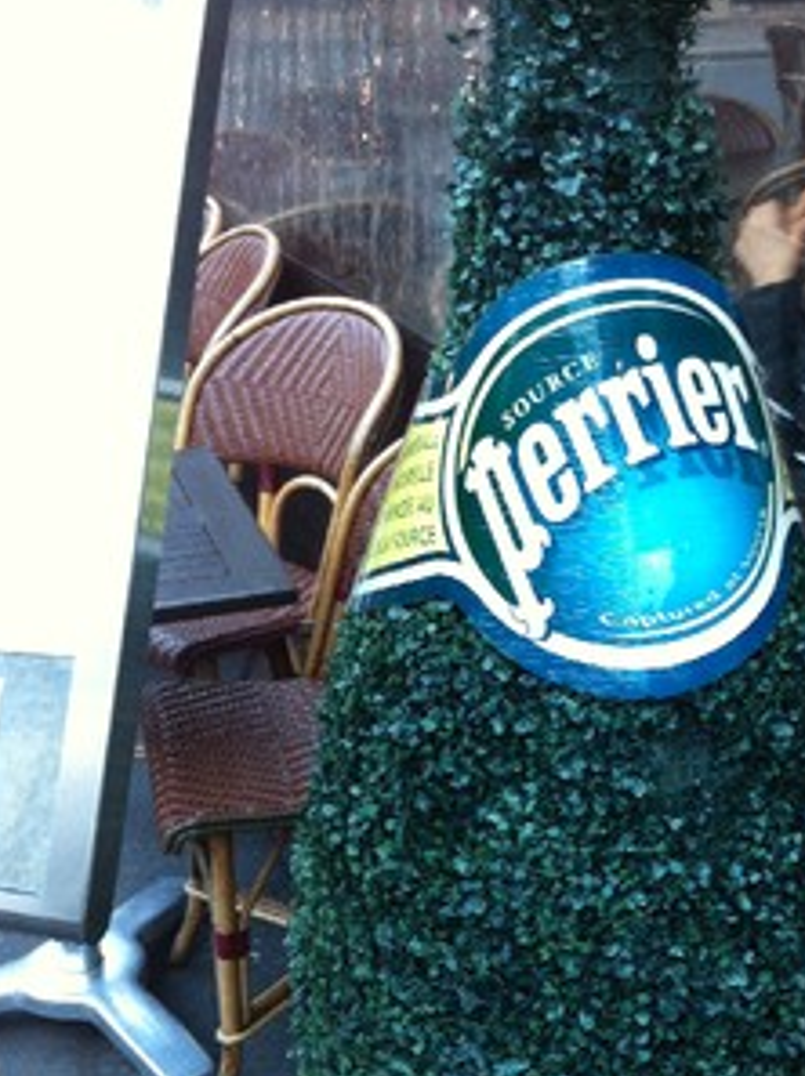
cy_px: 656
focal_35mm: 59
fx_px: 1833
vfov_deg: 32.6
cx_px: 609
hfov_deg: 24.5
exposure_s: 1/15
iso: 100
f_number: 2.8
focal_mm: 3.85
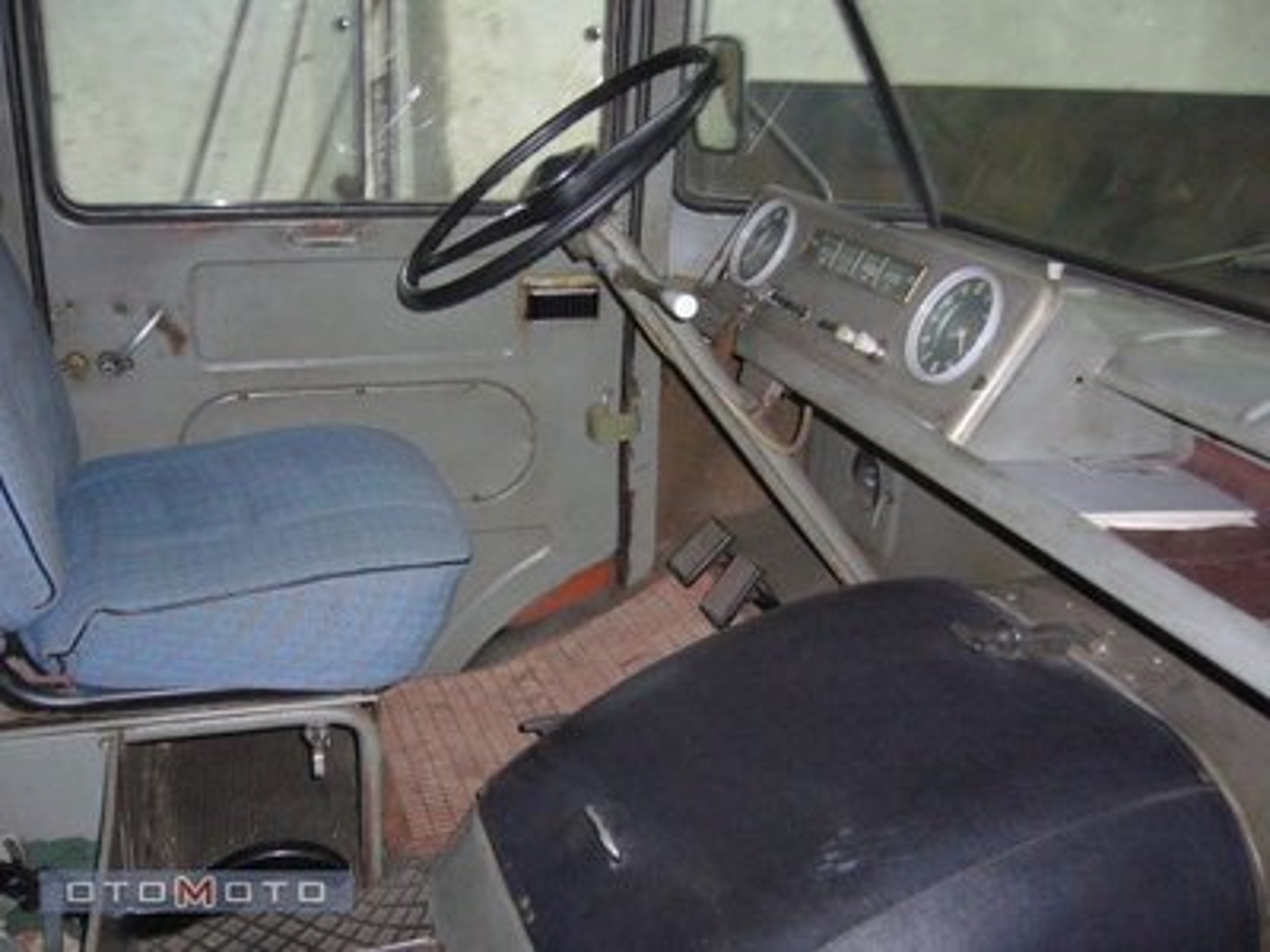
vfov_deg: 40.7
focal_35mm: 35
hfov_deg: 52.6
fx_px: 1284
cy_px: 476
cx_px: 635
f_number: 2.8
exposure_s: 1/8
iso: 200
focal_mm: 5.8
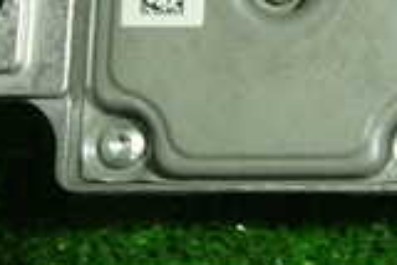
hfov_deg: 16.6
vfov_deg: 11.5
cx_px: 494
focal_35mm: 117
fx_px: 1291
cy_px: -57
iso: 200
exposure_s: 1/30
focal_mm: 5.4
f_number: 2.3
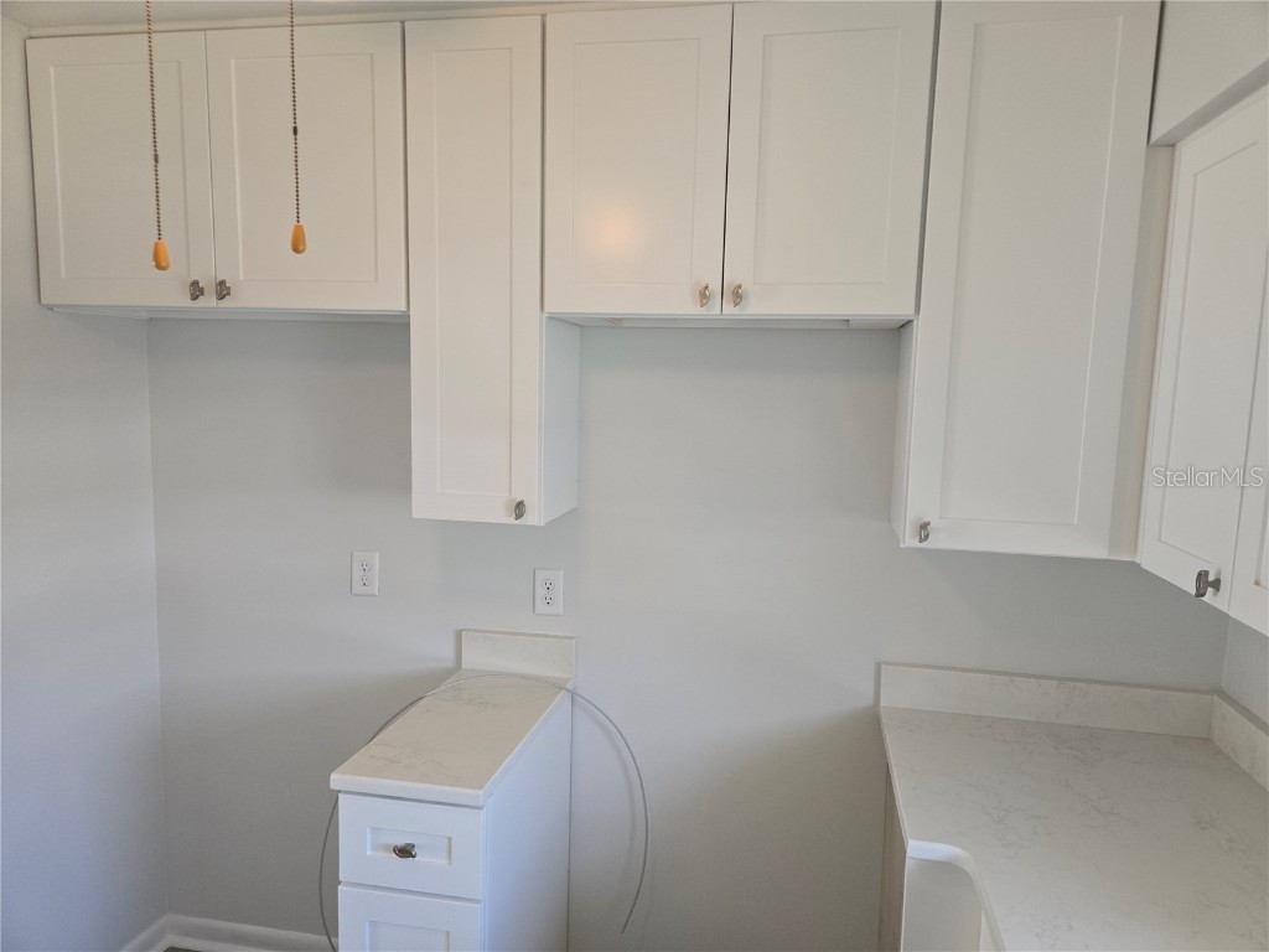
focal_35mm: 23
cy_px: 476
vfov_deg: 58.9
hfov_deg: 73.9
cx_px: 634
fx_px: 843
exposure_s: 1/120
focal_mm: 5.4
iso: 200
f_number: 1.8
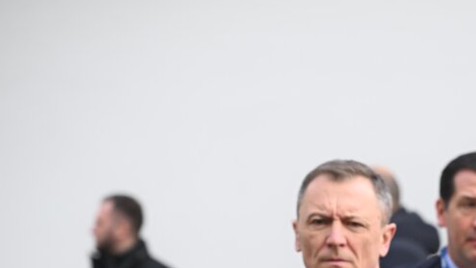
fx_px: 3270
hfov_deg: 8.3
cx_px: 438
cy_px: 300
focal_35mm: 259
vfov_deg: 4.7
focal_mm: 120
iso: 640
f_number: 4.5
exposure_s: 1/1000
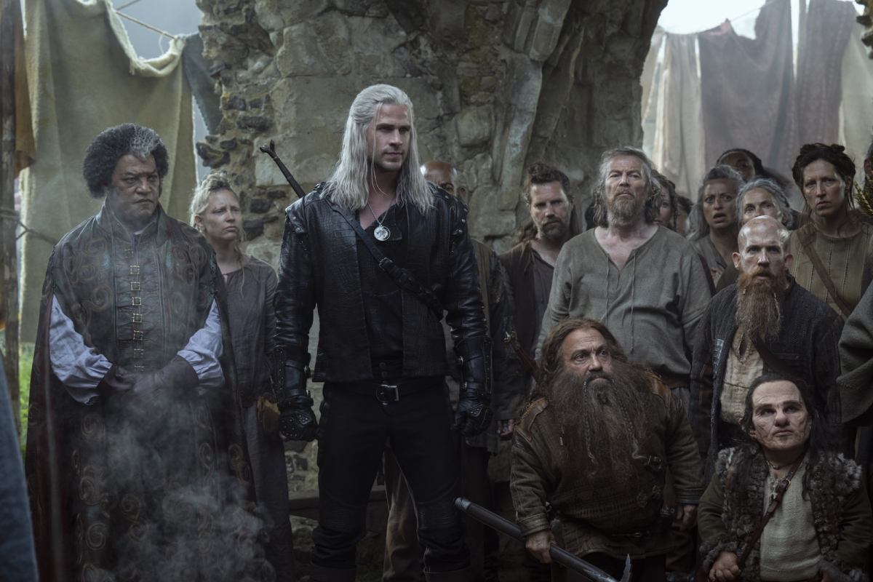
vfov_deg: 16.5
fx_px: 2013
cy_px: 291
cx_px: 436
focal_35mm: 83
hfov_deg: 24.5
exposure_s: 1/640
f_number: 4.5
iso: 640
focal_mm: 83
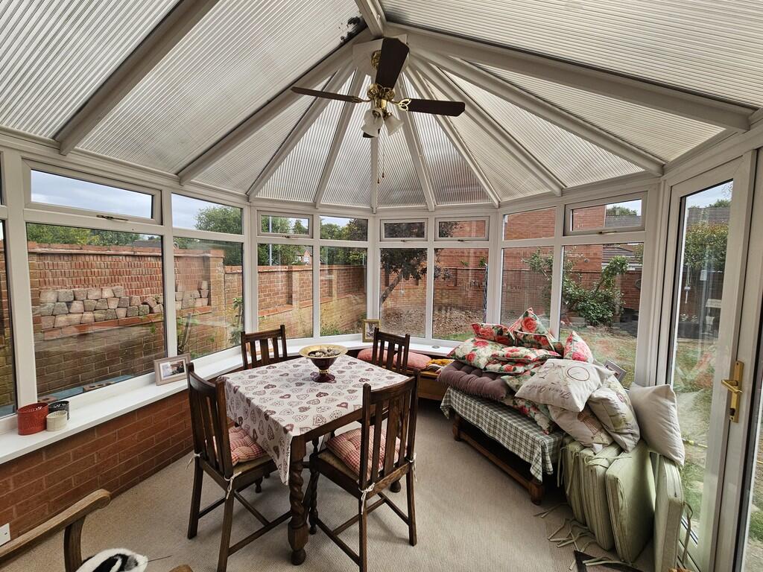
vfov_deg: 89.9
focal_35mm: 13
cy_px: 286
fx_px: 287
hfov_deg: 106.2
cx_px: 382
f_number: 2.2
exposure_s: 1/696
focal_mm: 2.2
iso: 50
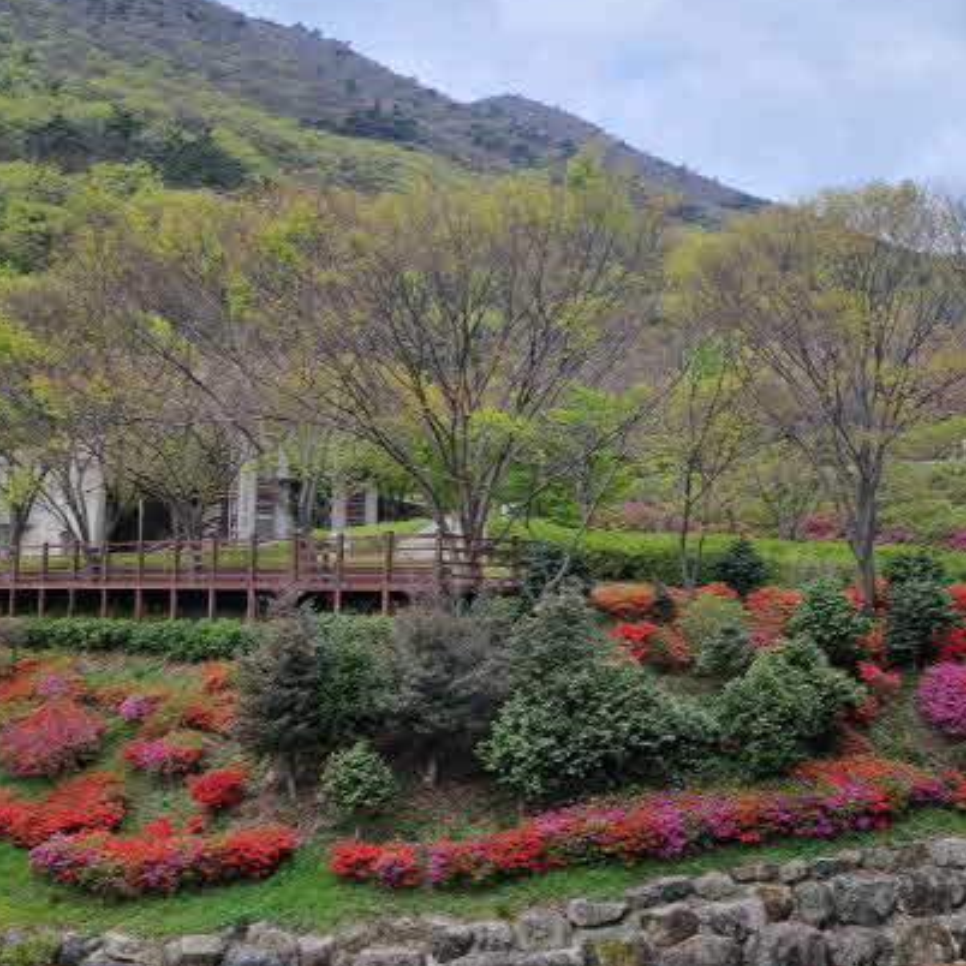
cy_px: 441
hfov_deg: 41.9
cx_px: 466
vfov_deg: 41.8
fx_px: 1263
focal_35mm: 40
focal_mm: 5.4
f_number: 1.8
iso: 50
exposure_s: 1/1272
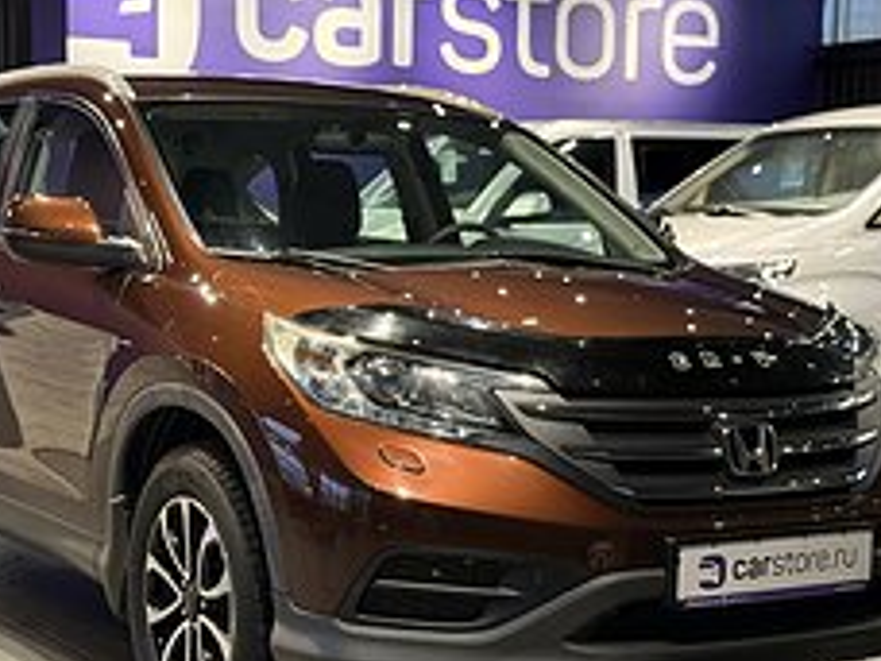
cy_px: 450
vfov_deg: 19.6
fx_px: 1909
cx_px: 410
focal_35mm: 75
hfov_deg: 26.0
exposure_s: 1/50
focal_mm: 6.76
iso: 250
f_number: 1.78
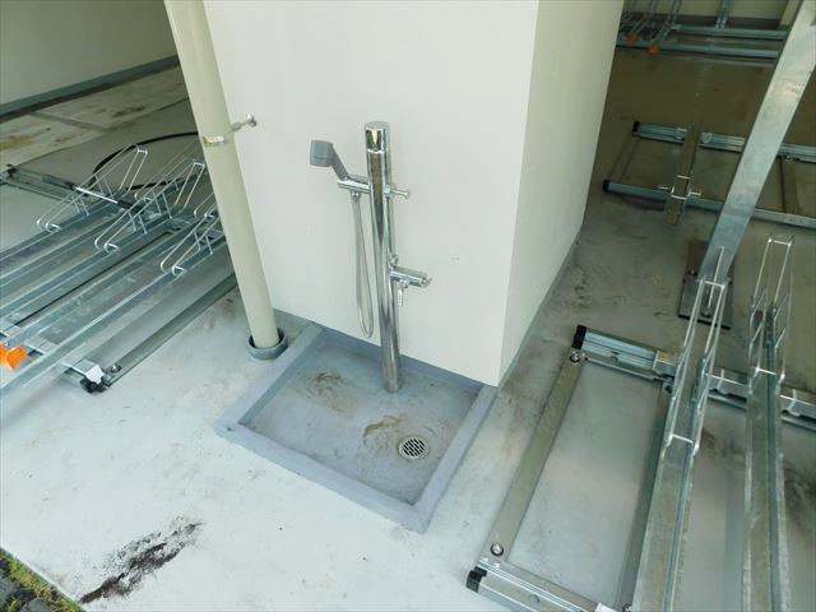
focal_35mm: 23
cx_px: 408
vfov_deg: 58.9
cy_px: 306
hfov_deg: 73.9
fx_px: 542
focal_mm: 4
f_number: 3
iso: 125
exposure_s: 1/160
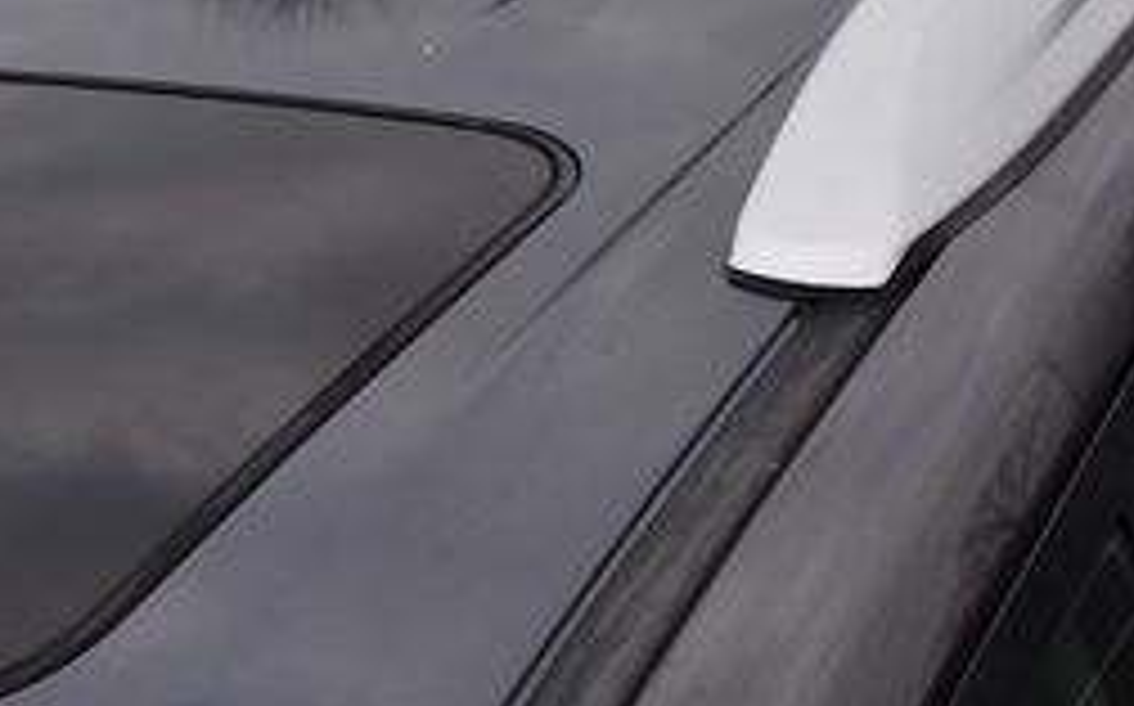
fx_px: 2161
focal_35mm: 70
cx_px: 22
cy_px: 524
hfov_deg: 27.8
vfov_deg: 18.5
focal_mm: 18
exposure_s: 1/250
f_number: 8
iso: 200
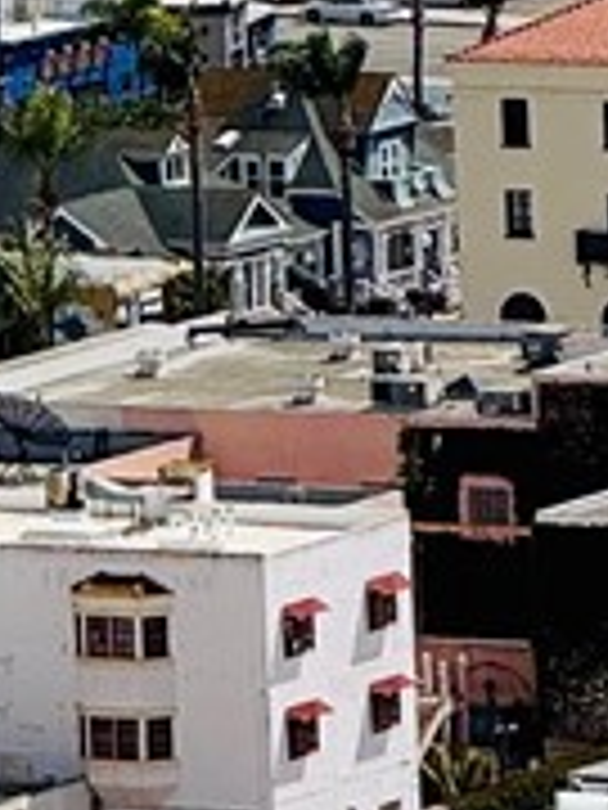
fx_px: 15948
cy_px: -1188
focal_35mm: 681
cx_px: -23
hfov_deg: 2.2
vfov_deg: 2.9
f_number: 2.8
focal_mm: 15.66
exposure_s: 1/2710
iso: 50
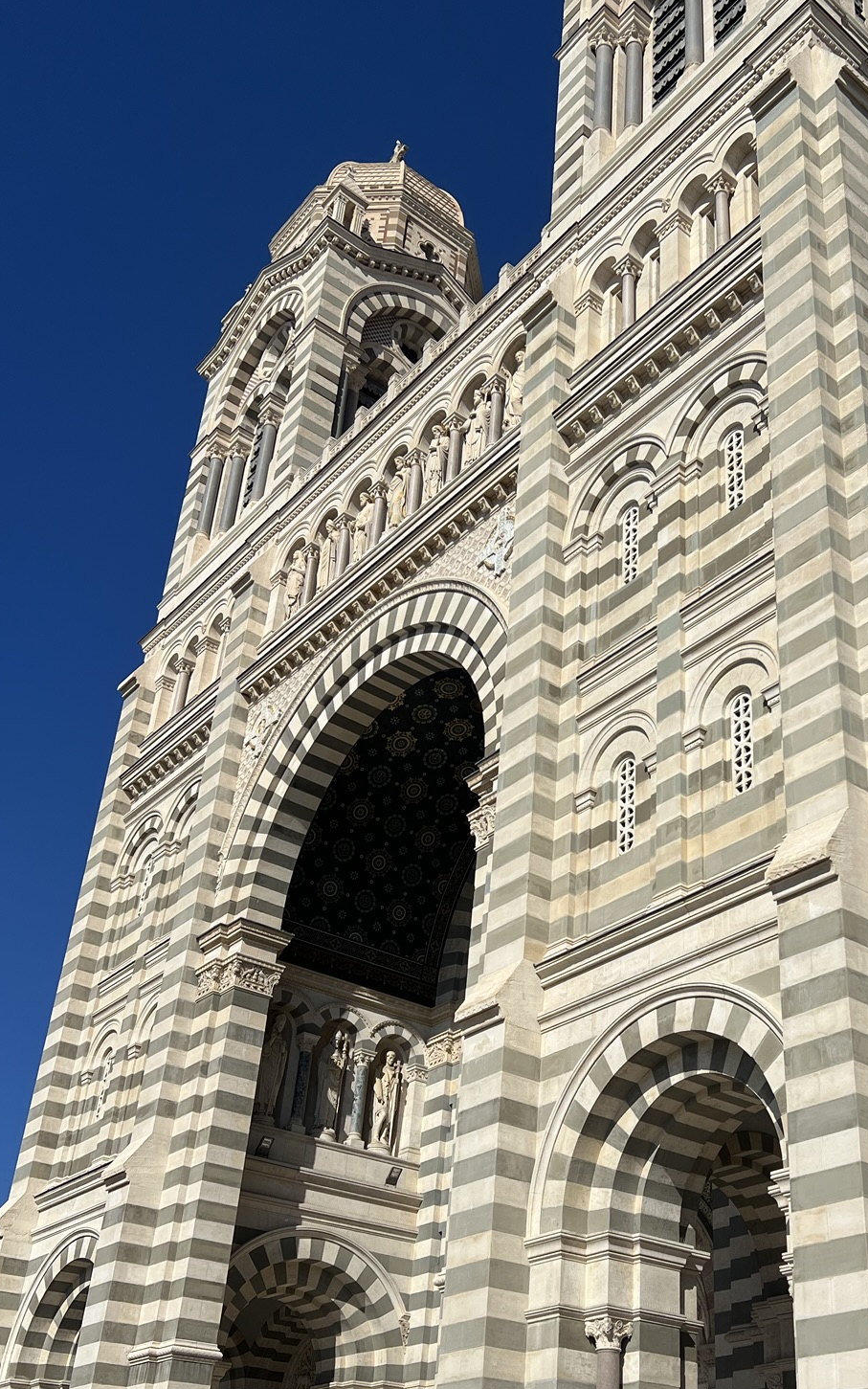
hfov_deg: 33.1
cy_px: 802
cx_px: 618
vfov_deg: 51.3
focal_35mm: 38
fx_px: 1438
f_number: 1.5
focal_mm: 5.7
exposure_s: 1/11364
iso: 50
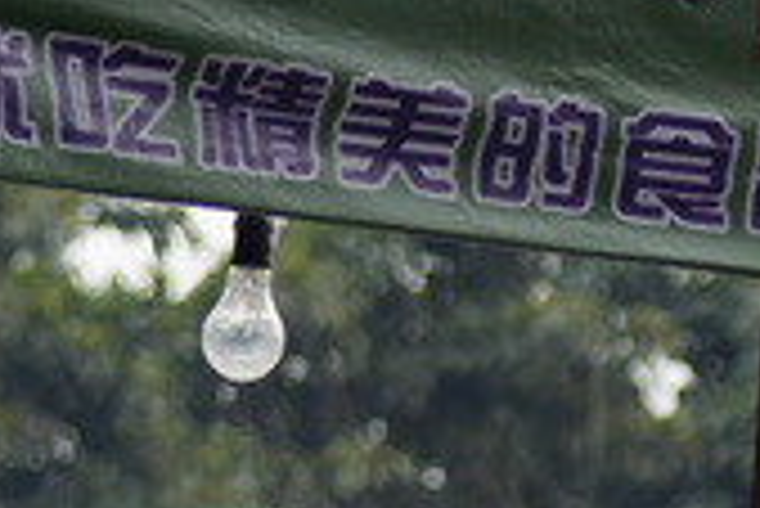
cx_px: -522
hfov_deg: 3.0
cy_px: 434
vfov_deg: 2.0
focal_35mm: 680
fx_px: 14368
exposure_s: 1/200
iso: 320
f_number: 5.6
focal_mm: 120
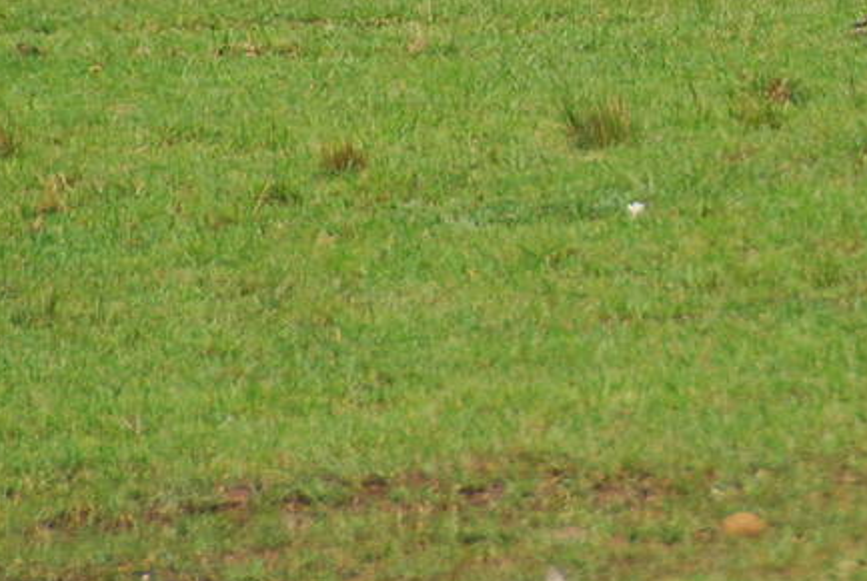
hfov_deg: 1.9
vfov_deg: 1.2
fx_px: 26744
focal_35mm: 1109
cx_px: 1047
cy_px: -195
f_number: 5.6
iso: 200
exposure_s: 1/640
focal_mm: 200
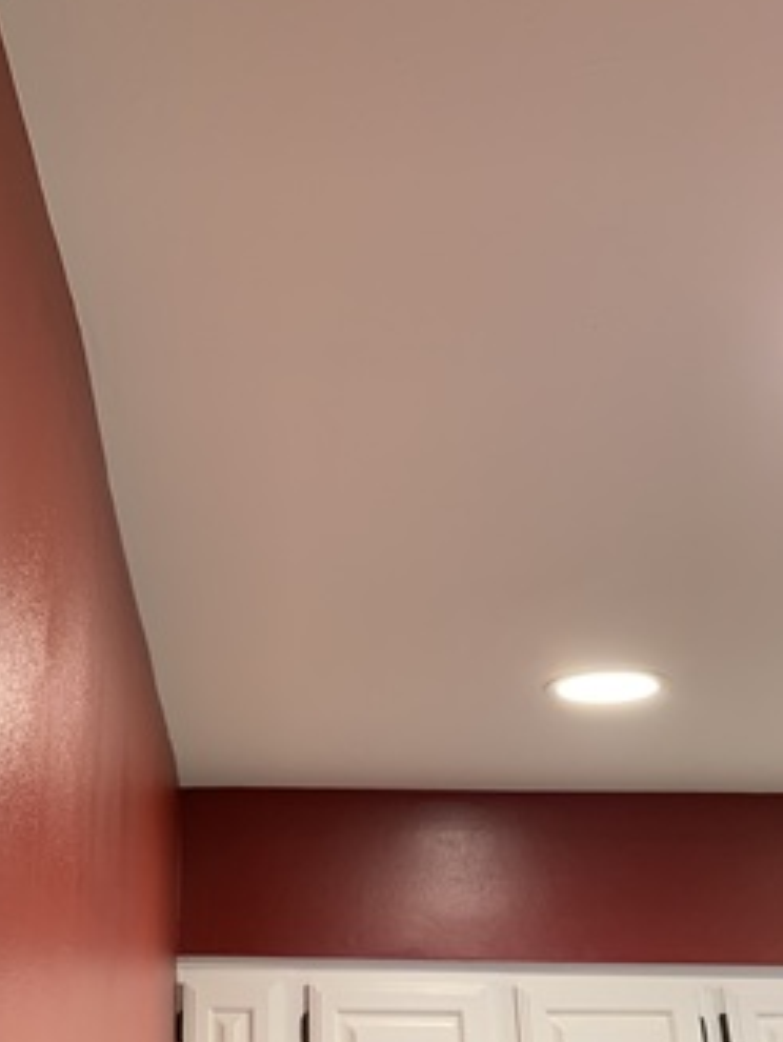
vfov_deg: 44.7
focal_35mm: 42
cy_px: 491
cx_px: 193
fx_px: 1265
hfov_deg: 33.7
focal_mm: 4.25
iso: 160
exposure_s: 1/60
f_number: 1.8
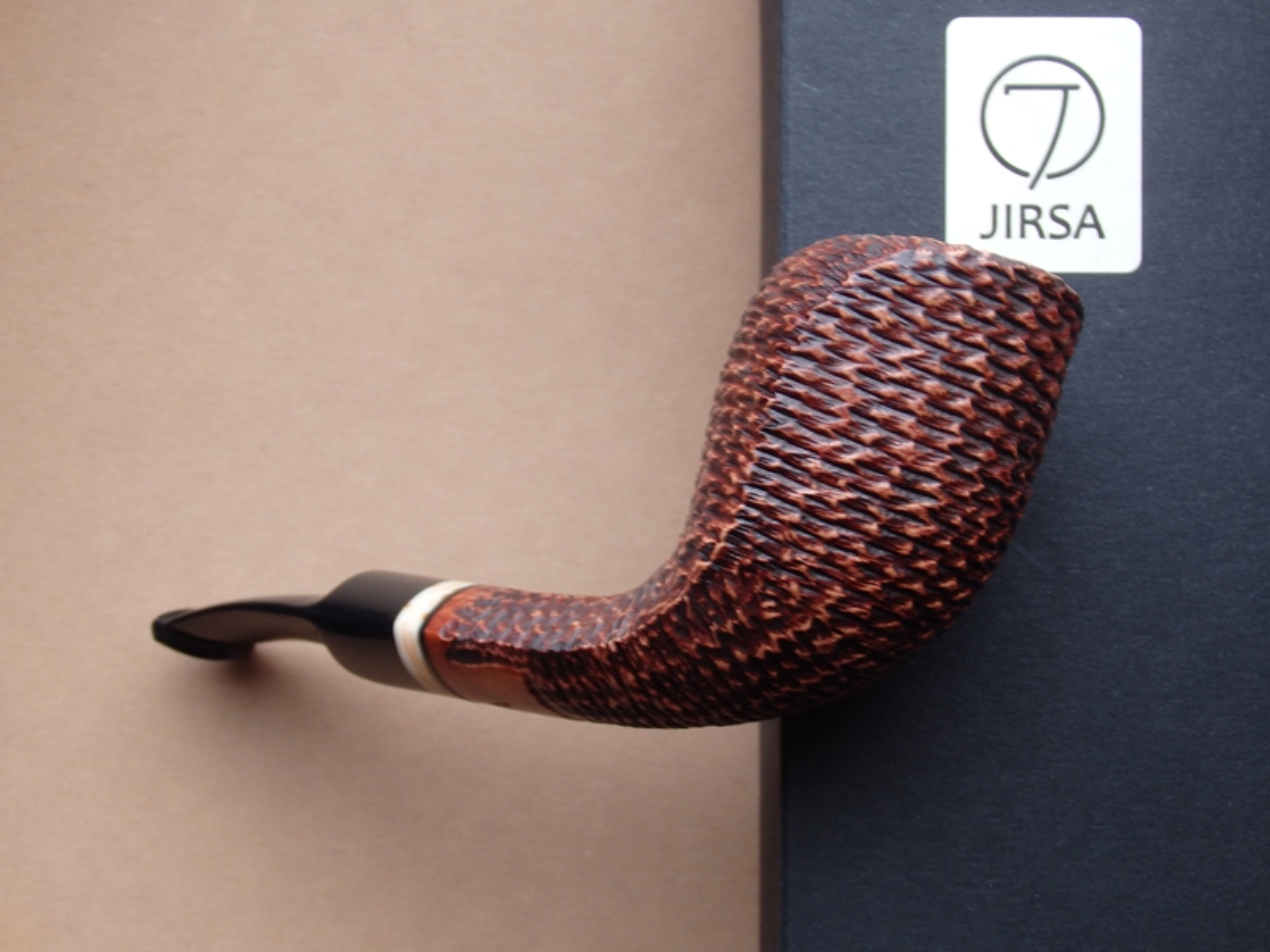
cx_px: 635
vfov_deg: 27.0
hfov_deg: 35.5
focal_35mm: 54
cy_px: 476
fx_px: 1981
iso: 125
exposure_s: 1/4
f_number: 4.1
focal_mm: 9.8
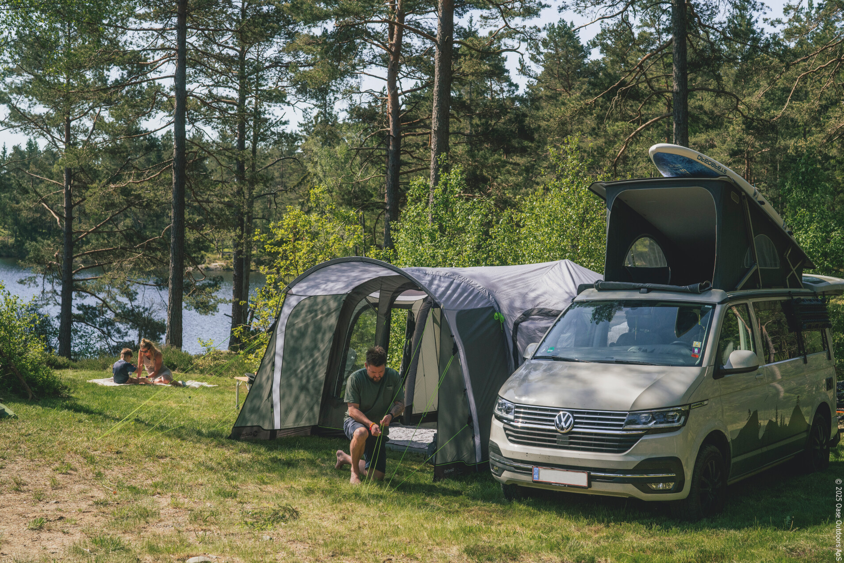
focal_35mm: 50
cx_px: 422
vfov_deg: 27.0
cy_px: 282
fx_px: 1172
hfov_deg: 39.6
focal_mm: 50
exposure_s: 1/3200
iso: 640
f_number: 4.5
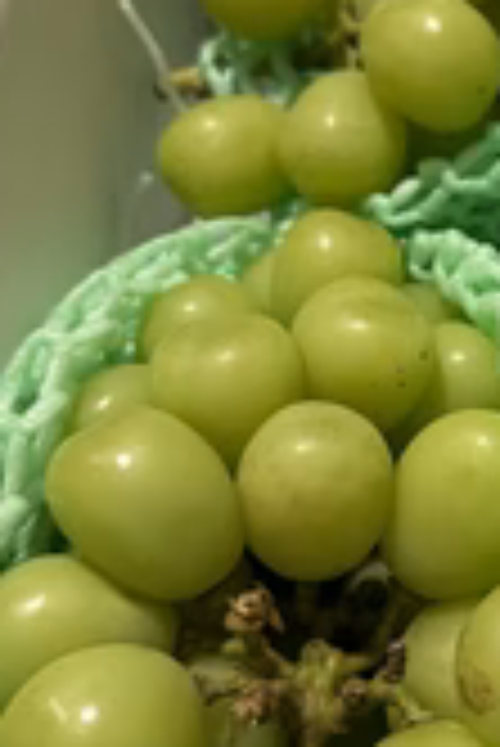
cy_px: 374
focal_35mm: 60
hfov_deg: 21.0
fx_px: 1247
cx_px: 613
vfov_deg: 33.4
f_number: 1.78
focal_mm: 6.86
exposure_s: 1/50
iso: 320
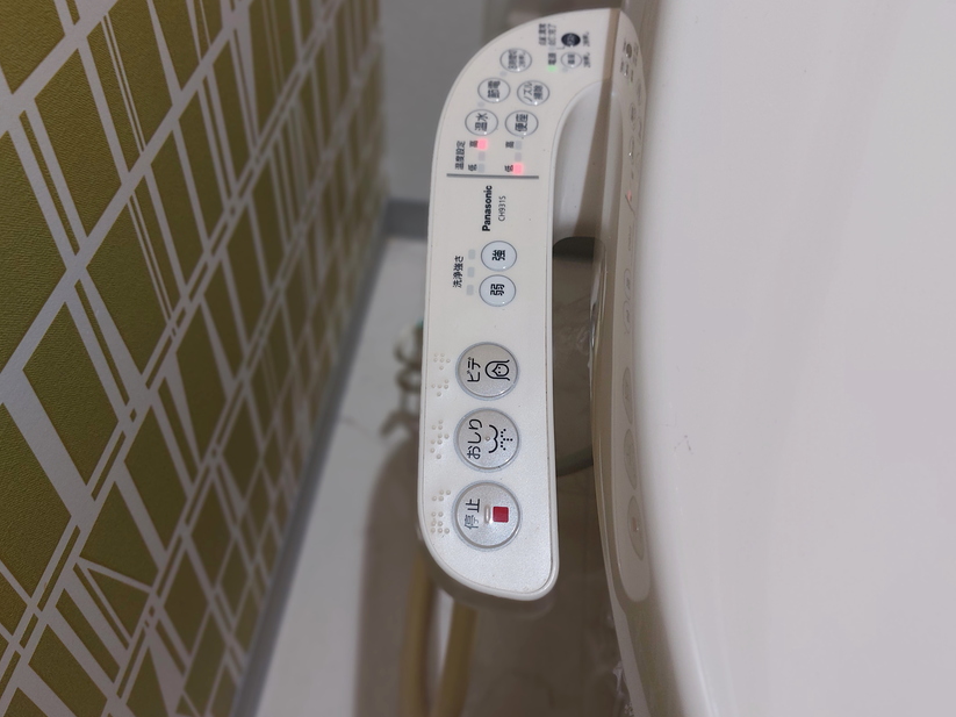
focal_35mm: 28
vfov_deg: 49.7
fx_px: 773
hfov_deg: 63.4
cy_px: 325
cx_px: 446
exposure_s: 1/24
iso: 80
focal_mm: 5.23
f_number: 1.8
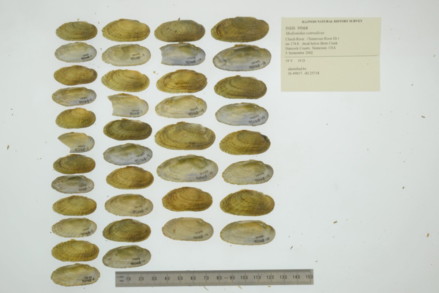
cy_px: 146
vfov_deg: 22.6
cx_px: 220
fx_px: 732
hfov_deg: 33.4
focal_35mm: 60
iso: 100
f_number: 32
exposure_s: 1/10
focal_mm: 60
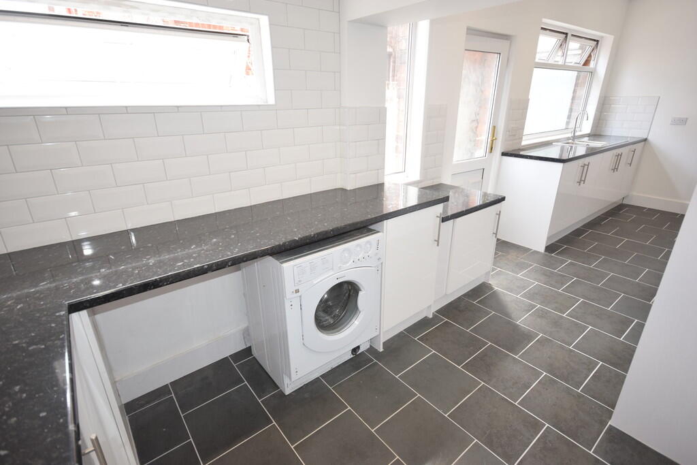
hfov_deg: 90.0
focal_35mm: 18
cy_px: 232
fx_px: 349
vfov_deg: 67.4
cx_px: 348
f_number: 5.6
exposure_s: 1/125
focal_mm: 12
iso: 800
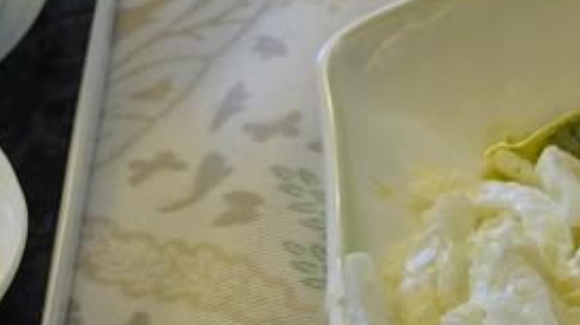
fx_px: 2551
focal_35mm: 166
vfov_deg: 7.3
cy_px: 295
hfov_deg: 12.6
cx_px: 716
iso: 125
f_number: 2.8
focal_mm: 8.8
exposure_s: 1/30
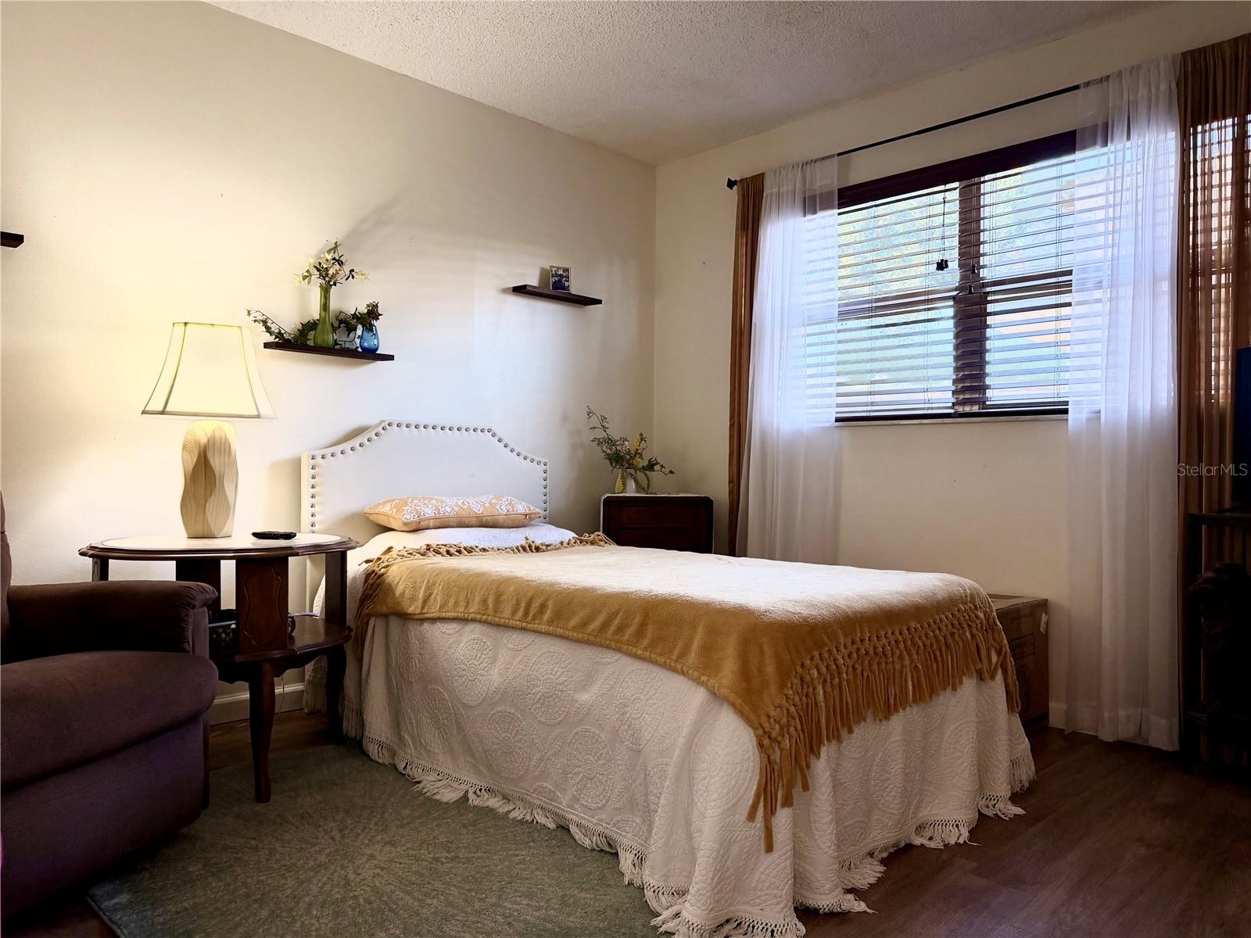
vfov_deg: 56.8
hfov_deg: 71.6
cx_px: 626
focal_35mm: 24
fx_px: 867
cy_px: 469
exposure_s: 1/147
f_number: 1.78
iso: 200
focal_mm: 6.76
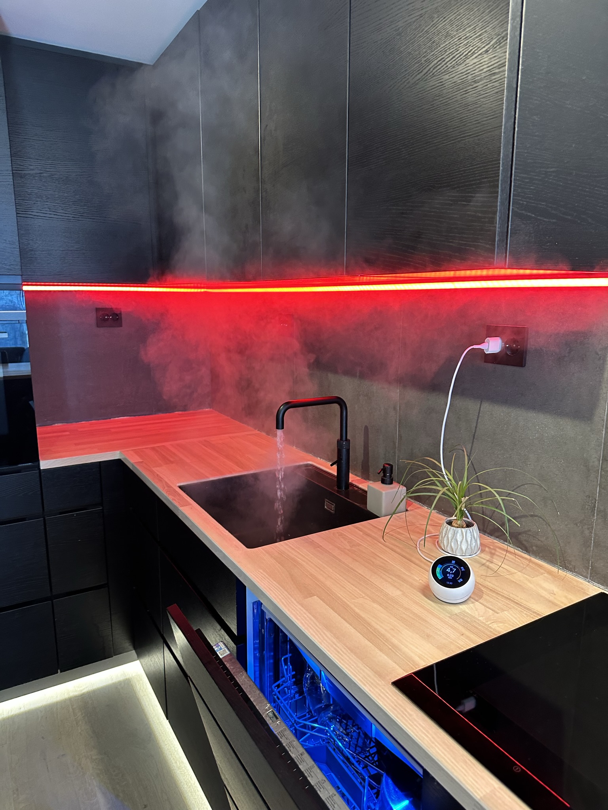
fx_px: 562
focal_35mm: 24
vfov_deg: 71.6
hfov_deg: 56.8
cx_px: 304
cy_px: 405
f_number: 1.78
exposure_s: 1/59
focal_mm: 6.86
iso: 320
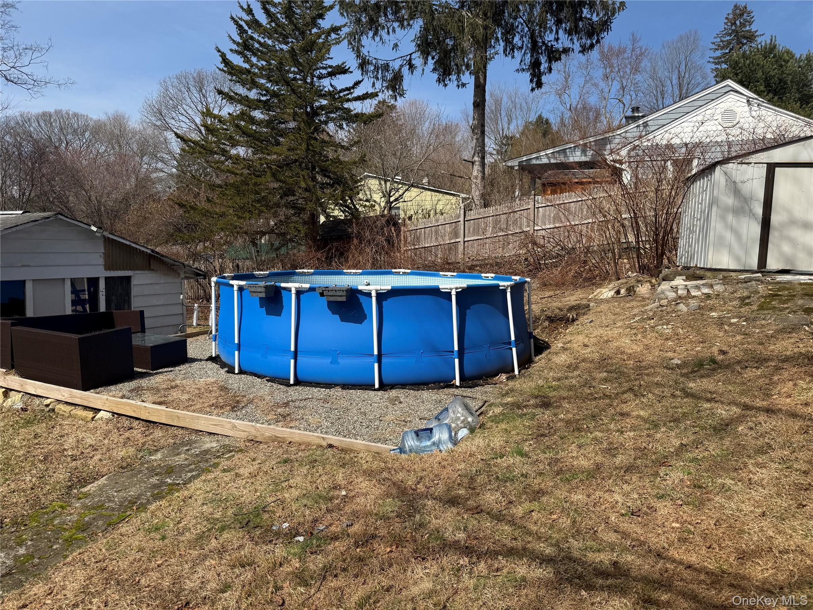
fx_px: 564
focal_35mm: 24
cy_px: 305
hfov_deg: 71.6
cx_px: 406
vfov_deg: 56.8
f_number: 1.78
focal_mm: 6.76
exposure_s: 1/4975
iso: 80
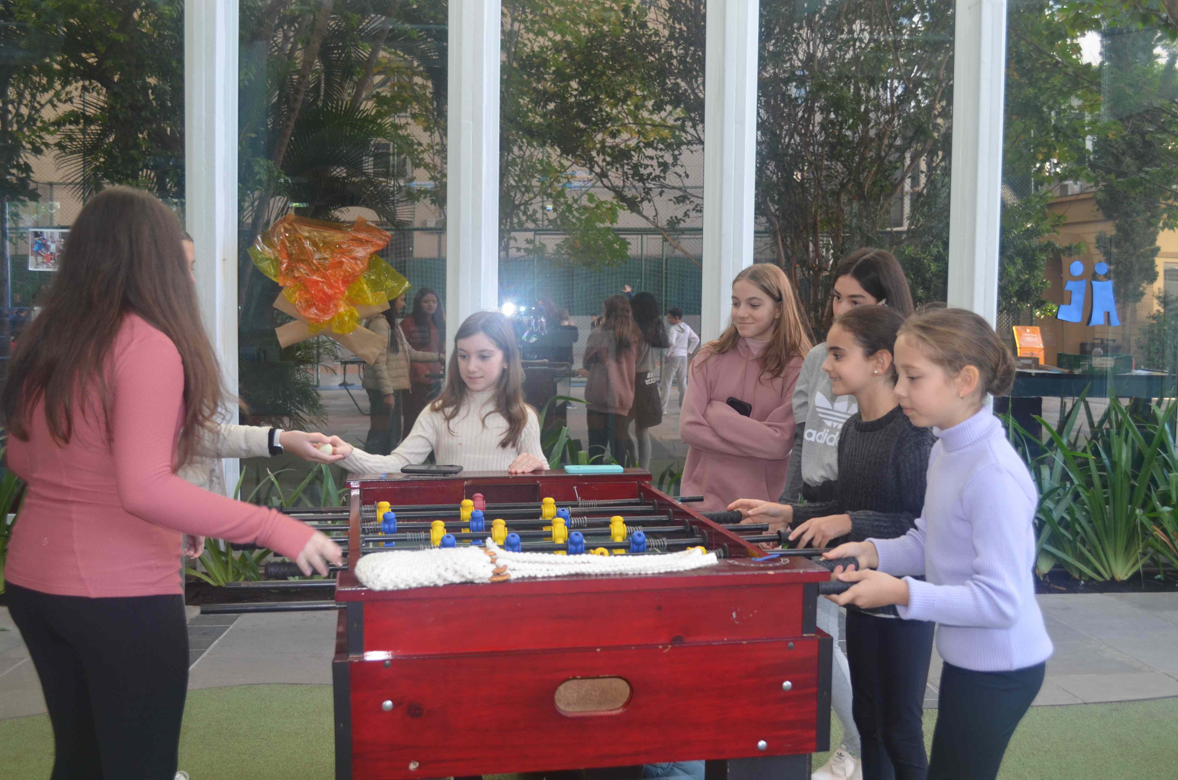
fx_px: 1176
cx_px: 589
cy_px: 390
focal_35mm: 36
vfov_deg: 36.7
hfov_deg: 53.2
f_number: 4
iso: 640
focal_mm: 24
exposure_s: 1/60
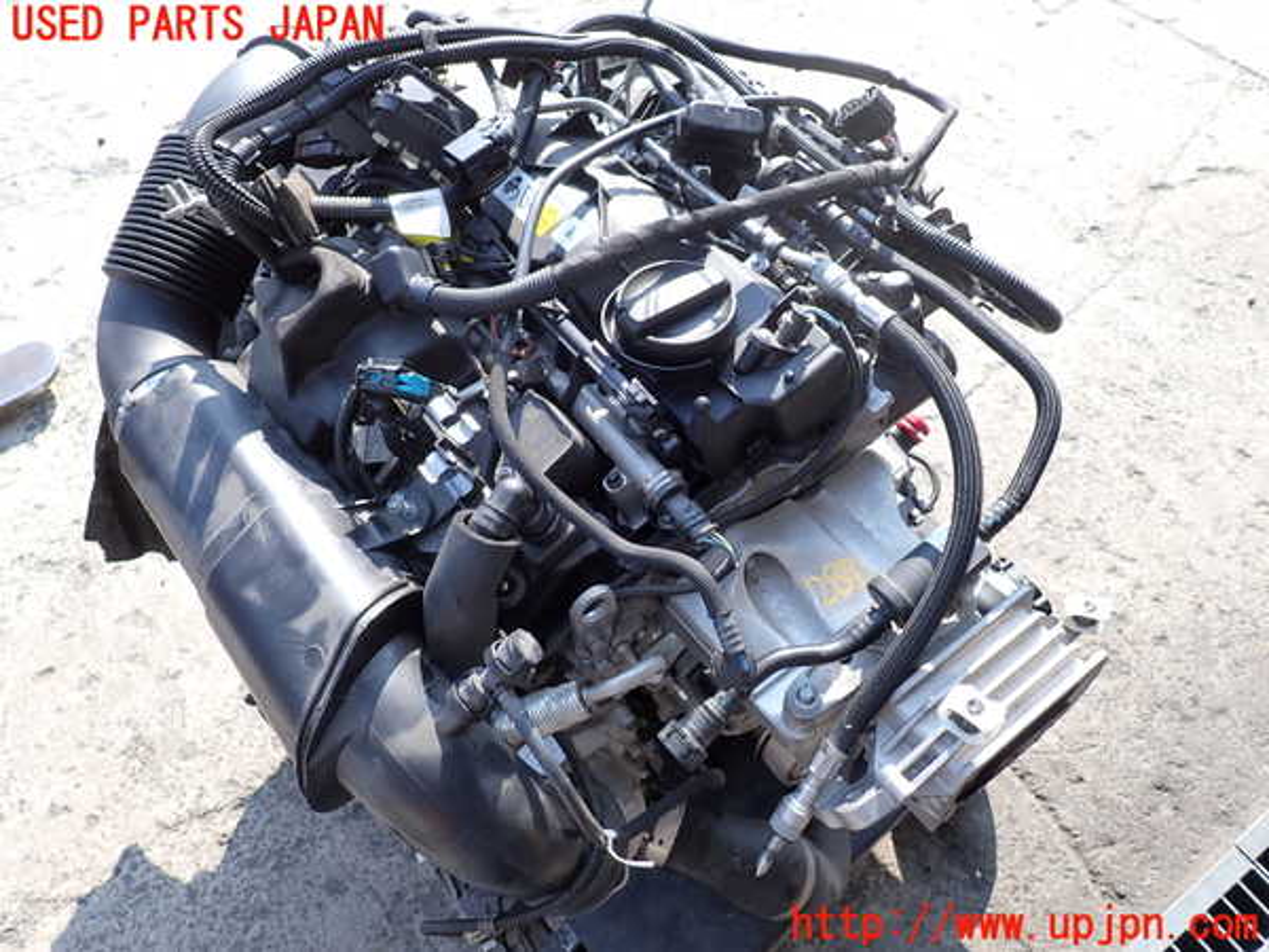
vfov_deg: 54.9
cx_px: 634
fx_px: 916
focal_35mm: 25
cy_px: 476
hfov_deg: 69.4
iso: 100
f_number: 2.8
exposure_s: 1/250
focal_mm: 4.5
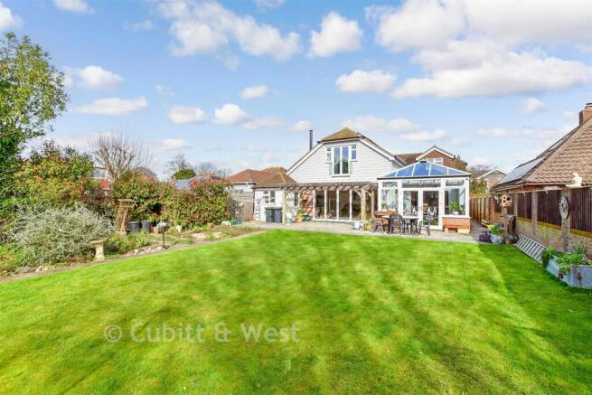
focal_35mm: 16
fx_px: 263
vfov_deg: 73.8
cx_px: 296
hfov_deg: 96.7
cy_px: 198
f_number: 8
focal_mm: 11
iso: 400
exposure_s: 1/320
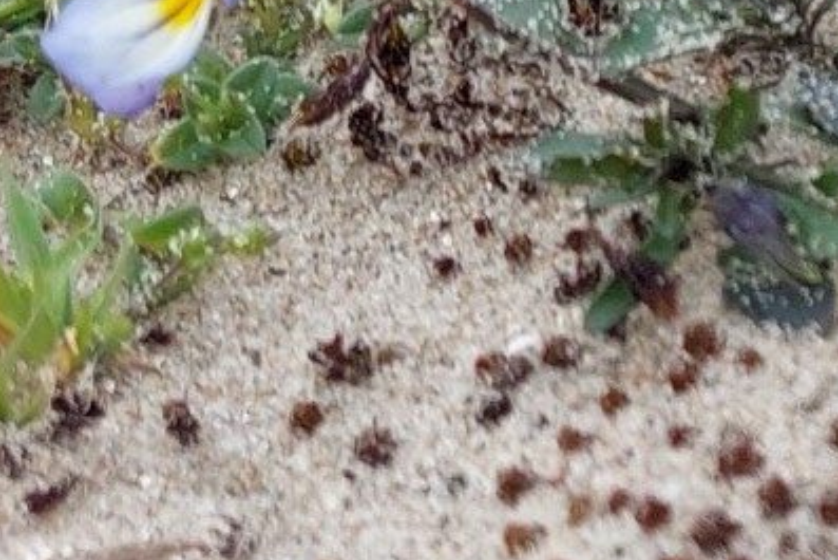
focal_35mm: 161
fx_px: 3749
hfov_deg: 11.3
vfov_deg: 8.4
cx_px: 1773
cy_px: -264
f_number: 1.8
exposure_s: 1/638
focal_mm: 5.23
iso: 40
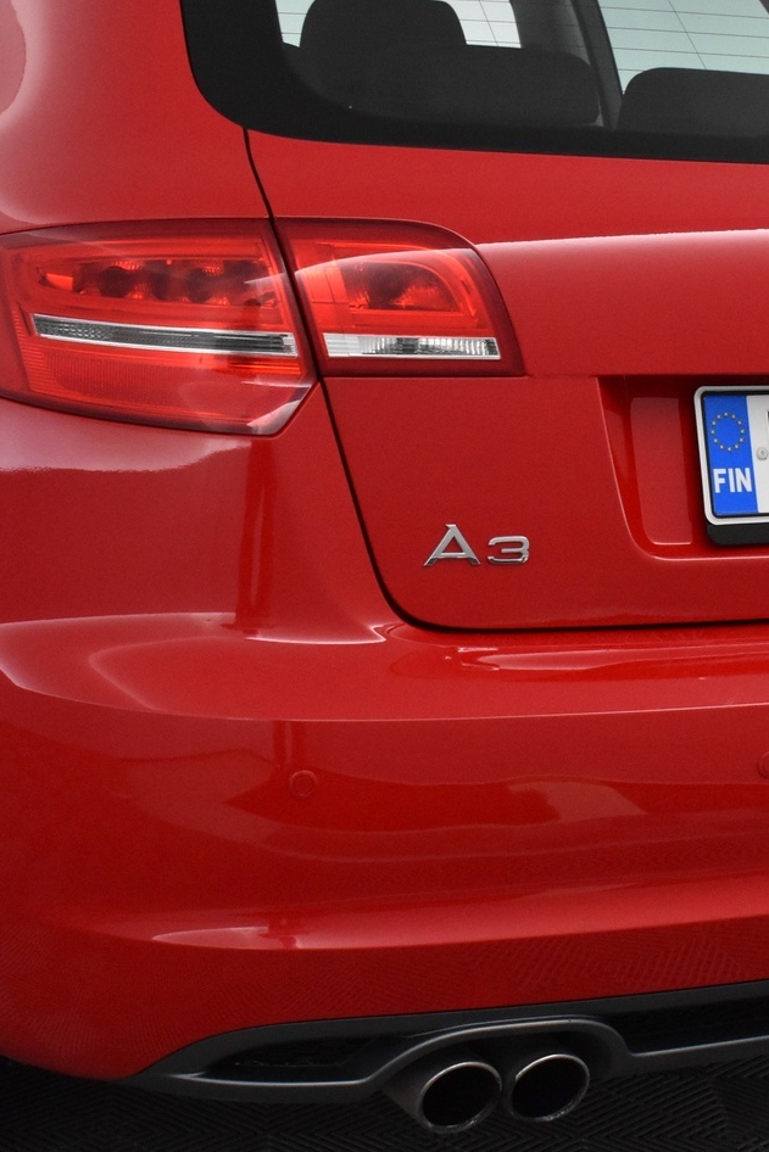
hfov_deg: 17.6
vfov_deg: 26.3
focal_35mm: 77
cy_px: 560
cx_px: 562
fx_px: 2466
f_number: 6.3
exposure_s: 1/160
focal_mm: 30
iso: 3200
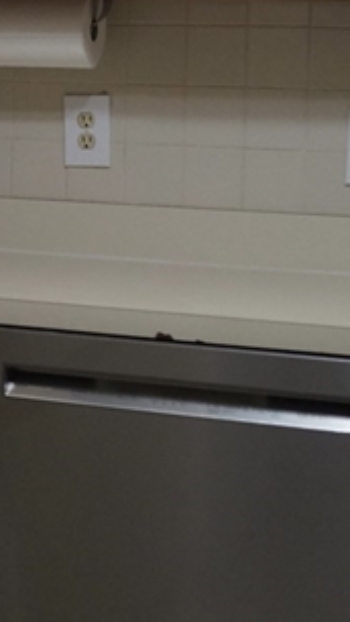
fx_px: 1733
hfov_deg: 10.9
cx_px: -238
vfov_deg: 20.2
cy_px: 130
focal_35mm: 105
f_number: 4
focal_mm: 20
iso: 500
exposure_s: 1/60
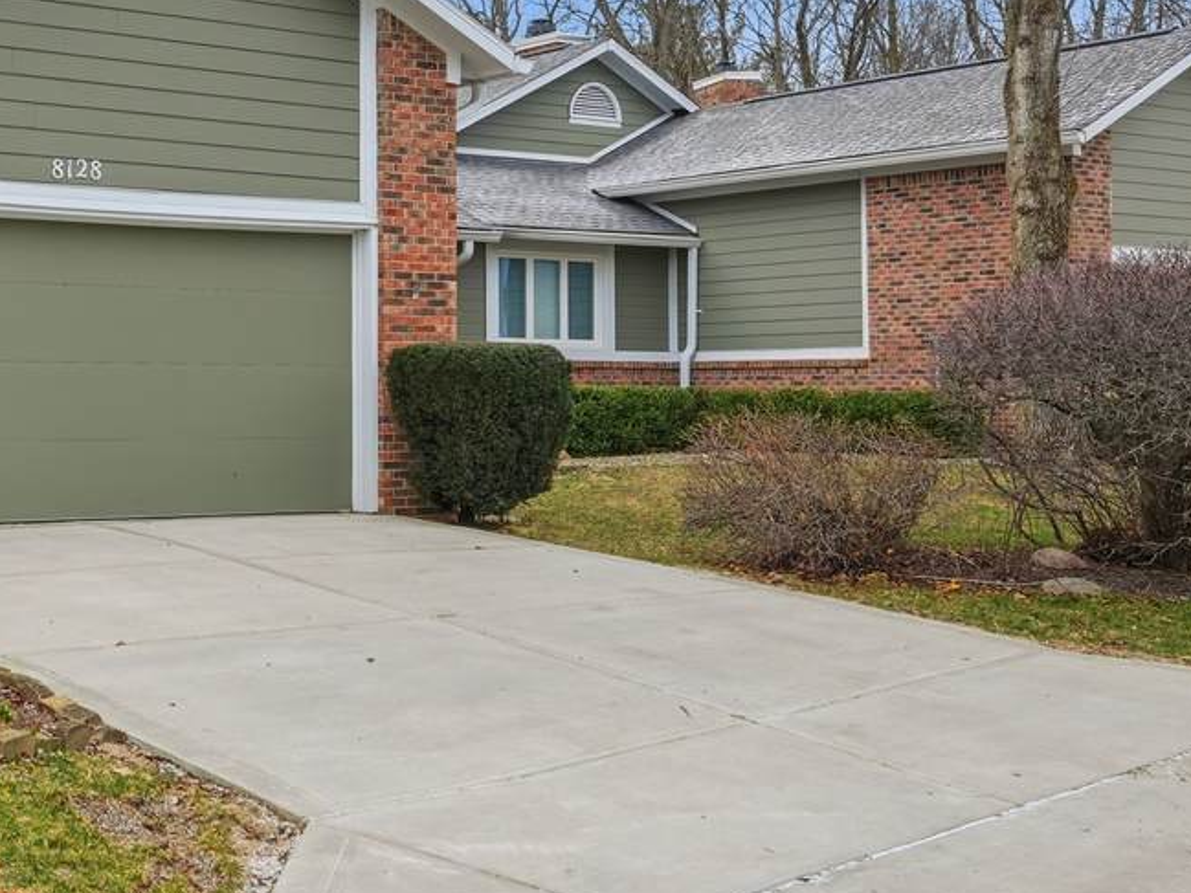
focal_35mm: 55
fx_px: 1893
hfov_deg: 33.0
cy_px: 395
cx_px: 99
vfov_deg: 26.6
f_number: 9
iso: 250
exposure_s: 1/125
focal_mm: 29
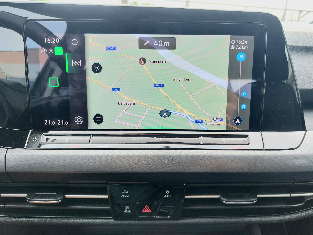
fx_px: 226
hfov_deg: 69.4
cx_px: 156
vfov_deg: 54.9
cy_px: 118
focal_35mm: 25
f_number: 1.8
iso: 64
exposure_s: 1/100
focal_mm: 5.23
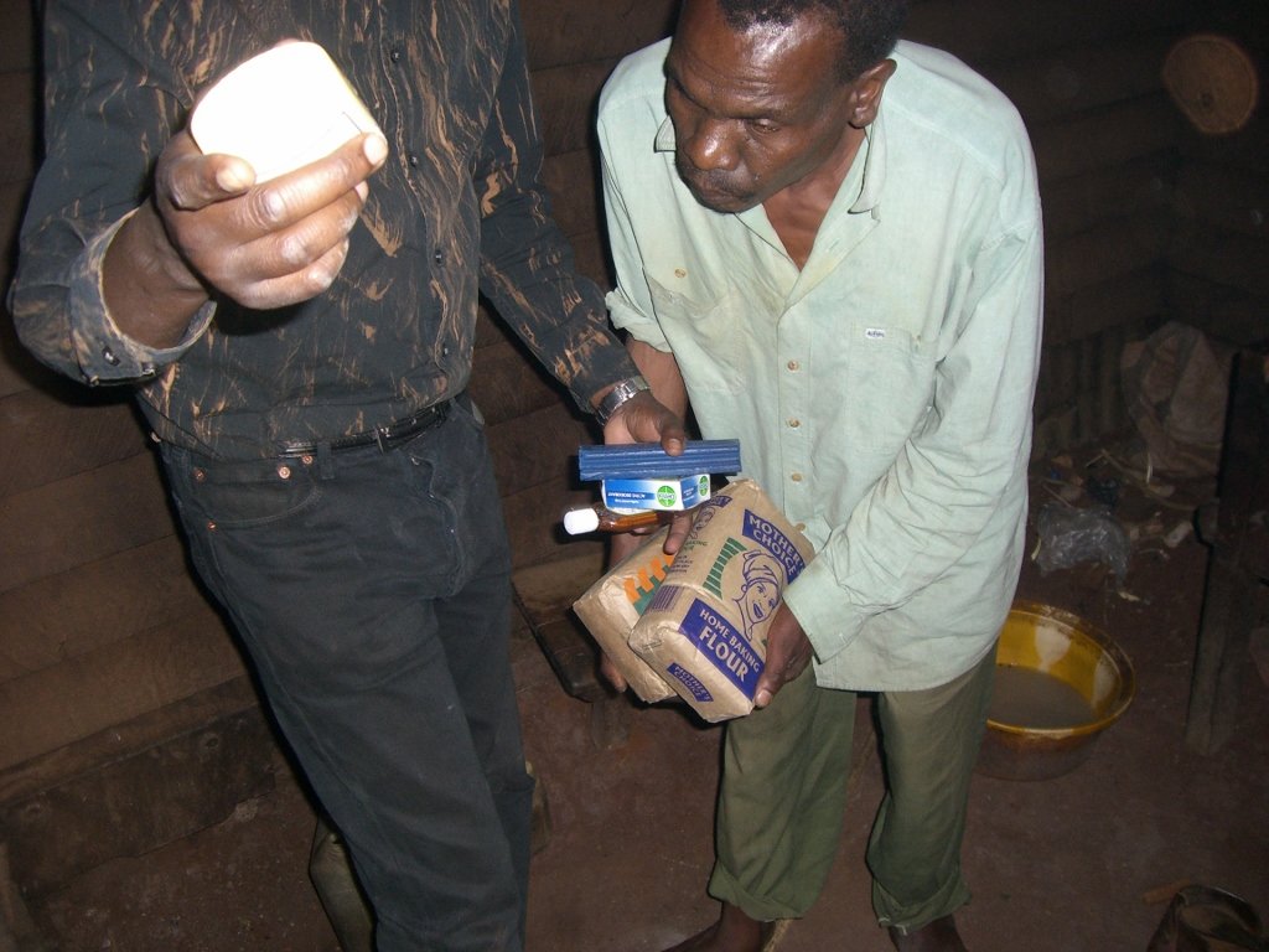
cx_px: 634
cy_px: 476
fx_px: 1393
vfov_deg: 37.7
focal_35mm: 38
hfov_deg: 49.0
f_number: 2.7
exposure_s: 1/60
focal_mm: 6.2
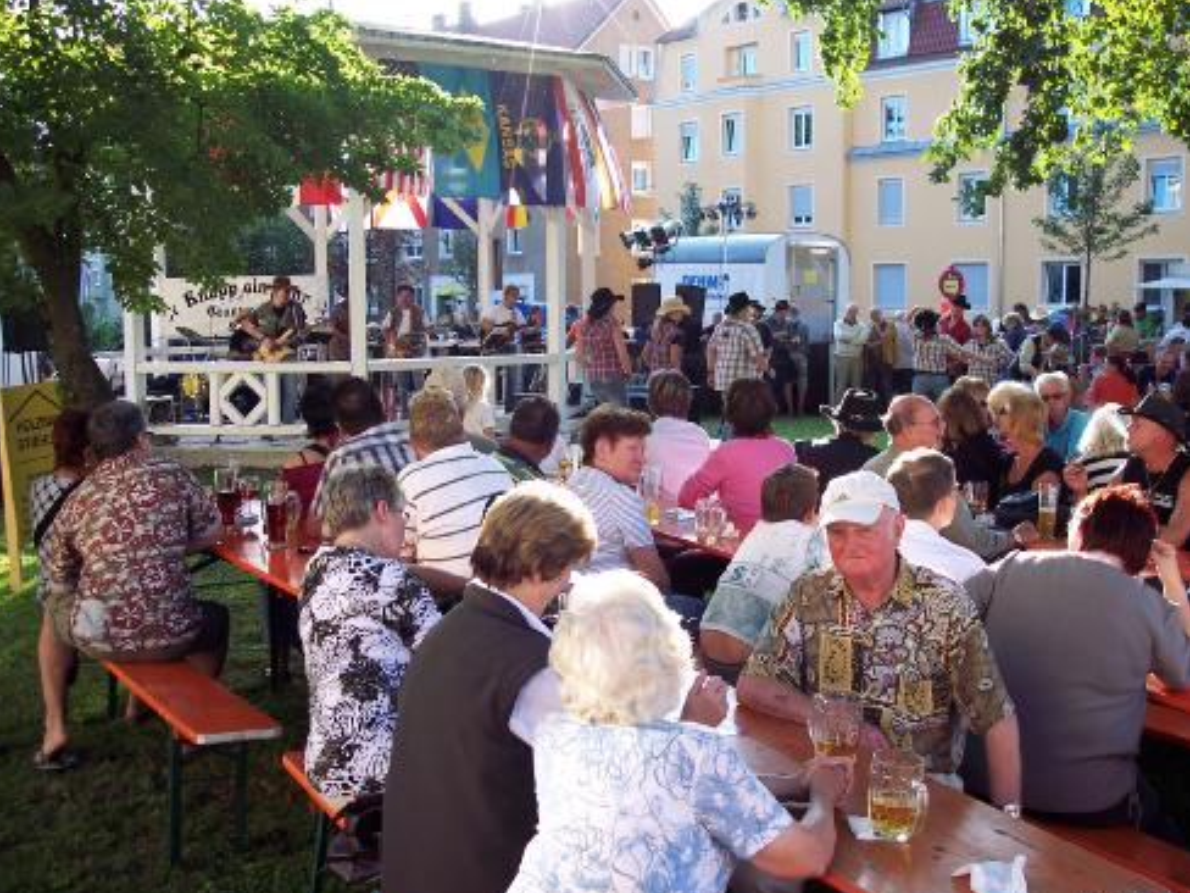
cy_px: 450
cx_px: 585
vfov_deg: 36.0
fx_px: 1375
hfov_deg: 46.8
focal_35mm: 40
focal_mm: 8
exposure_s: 1/125
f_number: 3.4
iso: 100
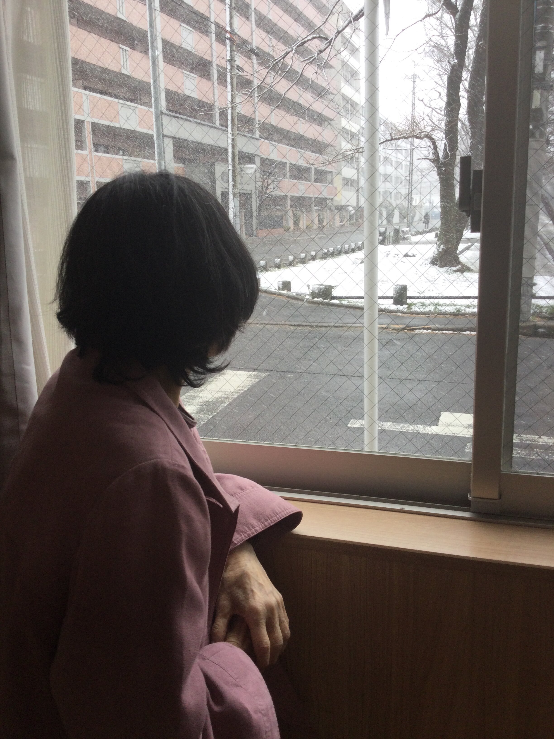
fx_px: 662
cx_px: 277
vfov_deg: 58.4
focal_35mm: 31
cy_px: 370
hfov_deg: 45.4
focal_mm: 3.3
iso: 25
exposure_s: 1/120
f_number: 2.4
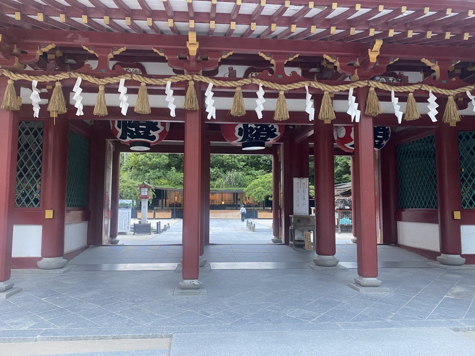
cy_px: 178
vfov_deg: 53.1
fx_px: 357
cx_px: 238
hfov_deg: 67.3
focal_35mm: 26
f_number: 1.8
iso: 125
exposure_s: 1/48
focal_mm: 4.25
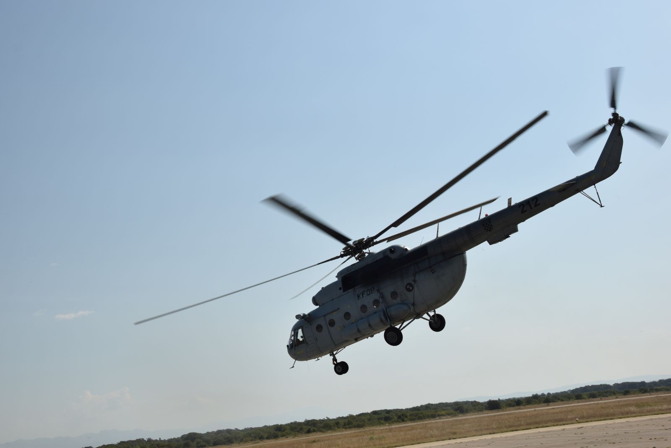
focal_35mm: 48
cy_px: 224
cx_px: 336
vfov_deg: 28.1
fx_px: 895
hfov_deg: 41.1
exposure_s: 1/400
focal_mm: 32
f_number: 10
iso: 100
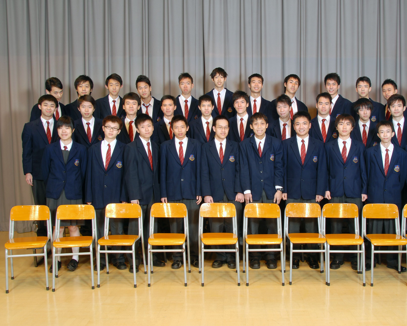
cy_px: 162
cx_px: 237
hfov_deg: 52.6
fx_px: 410
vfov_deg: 43.4
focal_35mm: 34
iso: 100
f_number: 10
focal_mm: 20
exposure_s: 1/4
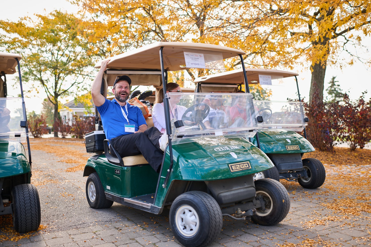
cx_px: 186
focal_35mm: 35
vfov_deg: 37.8
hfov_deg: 54.4
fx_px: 361
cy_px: 124
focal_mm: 35
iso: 64
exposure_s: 1/160
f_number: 2.8
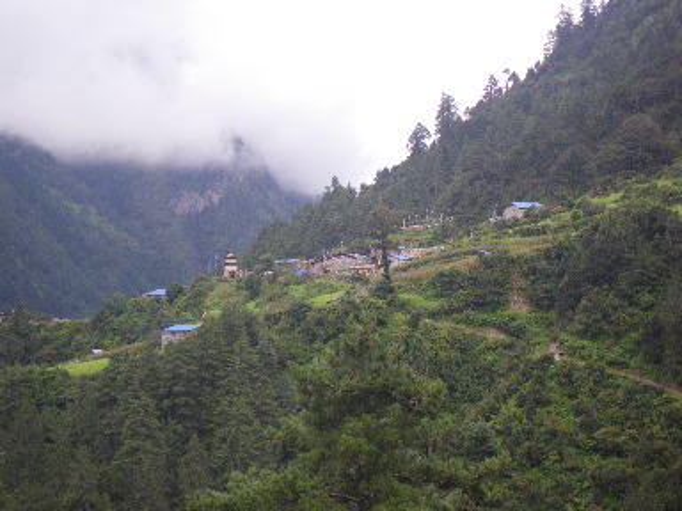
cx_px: 341
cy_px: 256
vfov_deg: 12.9
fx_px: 2266
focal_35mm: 115
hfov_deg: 17.1
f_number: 5.2
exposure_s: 1/160
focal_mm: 20.6
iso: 160
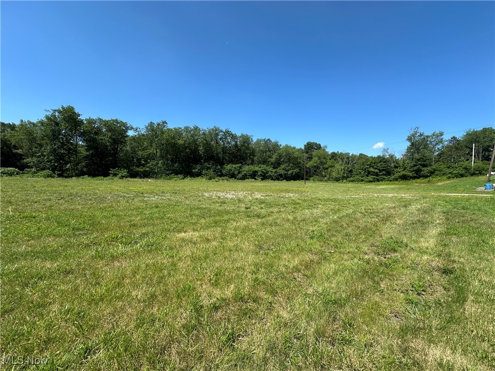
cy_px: 186
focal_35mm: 14
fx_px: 200
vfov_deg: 85.7
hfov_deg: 102.1
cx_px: 248
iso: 50
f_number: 2.2
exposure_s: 1/1401
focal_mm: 2.22
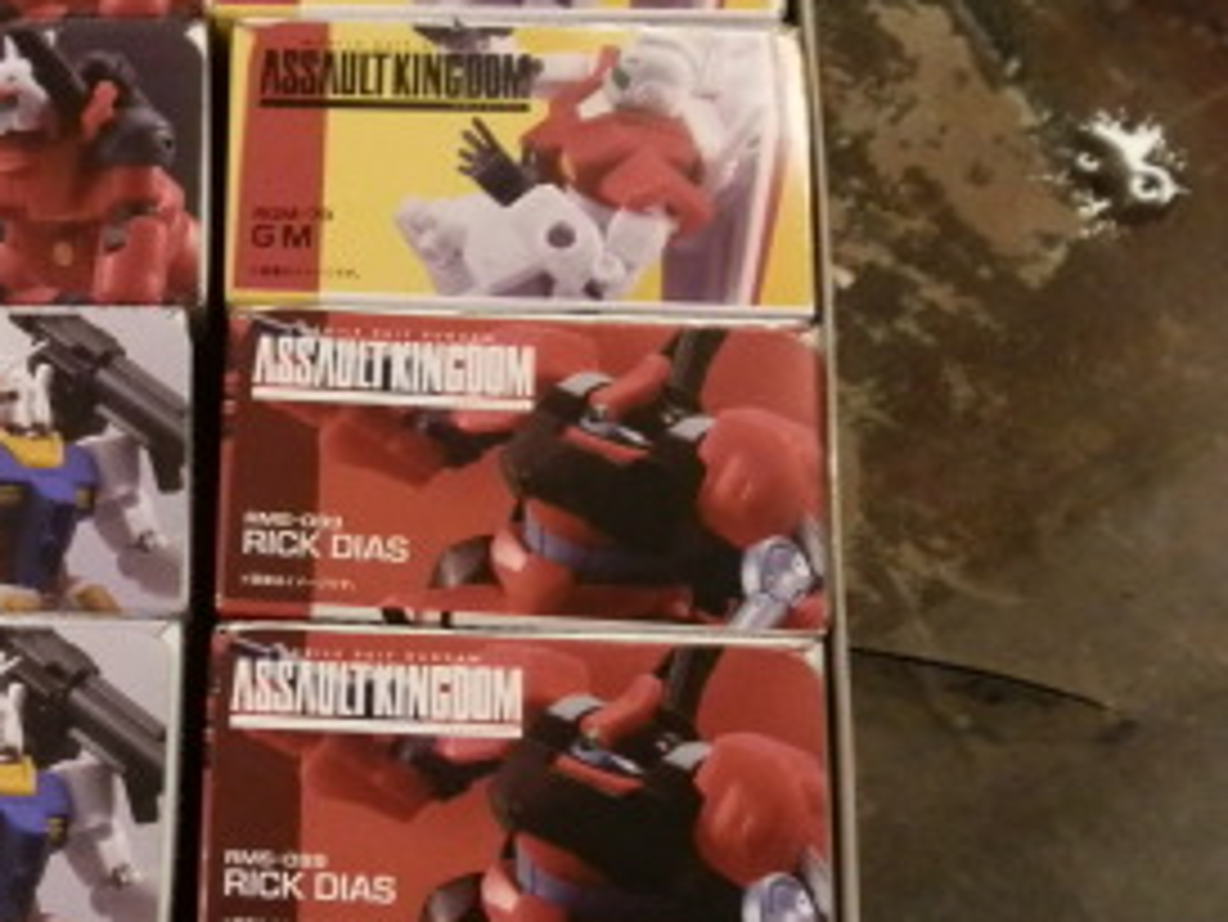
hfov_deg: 33.2
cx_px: 130
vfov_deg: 26.5
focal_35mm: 55
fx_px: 1952
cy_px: 540
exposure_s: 1/30
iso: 400
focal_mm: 5
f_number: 3.1
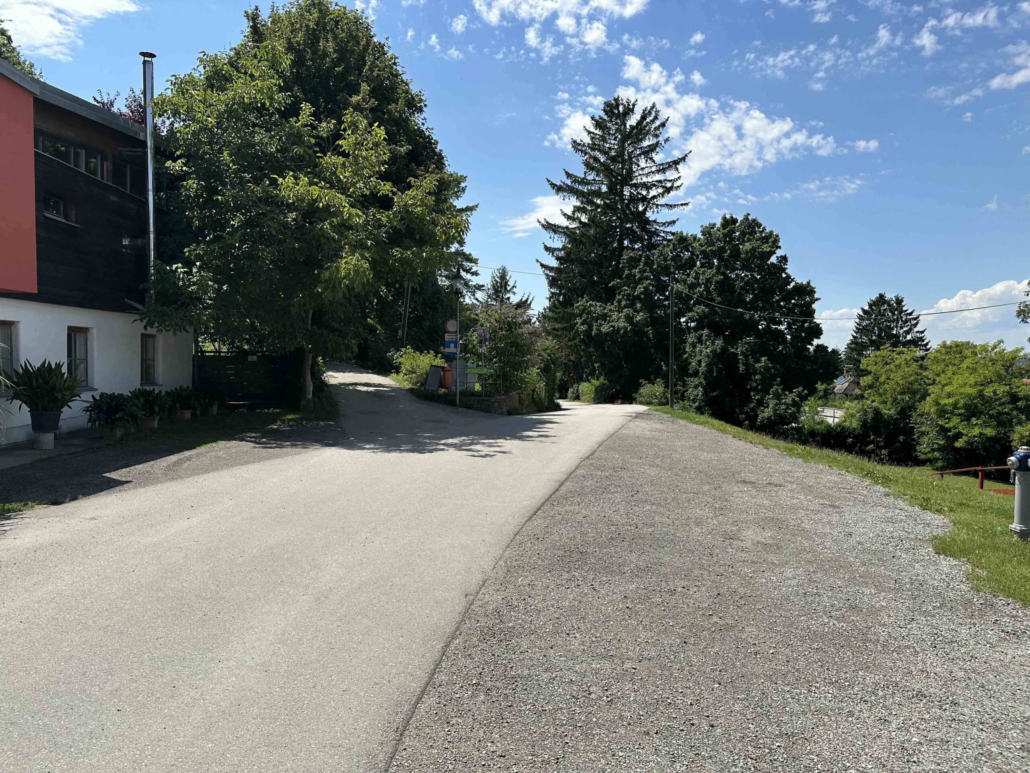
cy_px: 386
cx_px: 515
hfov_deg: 71.6
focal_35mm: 24
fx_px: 714
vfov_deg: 56.8
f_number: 1.78
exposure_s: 1/5525
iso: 80
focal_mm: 6.86
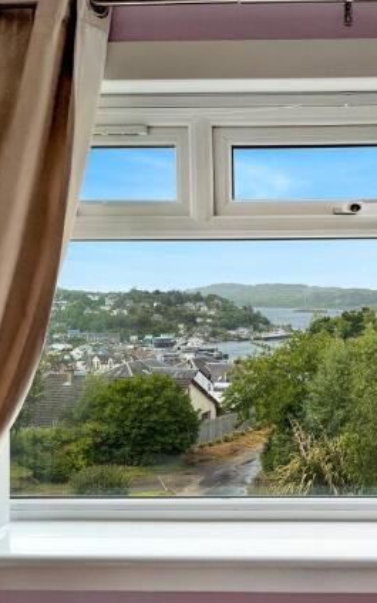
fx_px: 575
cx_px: 318
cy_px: 298
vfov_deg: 55.3
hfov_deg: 34.8
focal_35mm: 35
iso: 80
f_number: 1.78
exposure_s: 1/2525
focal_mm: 6.76
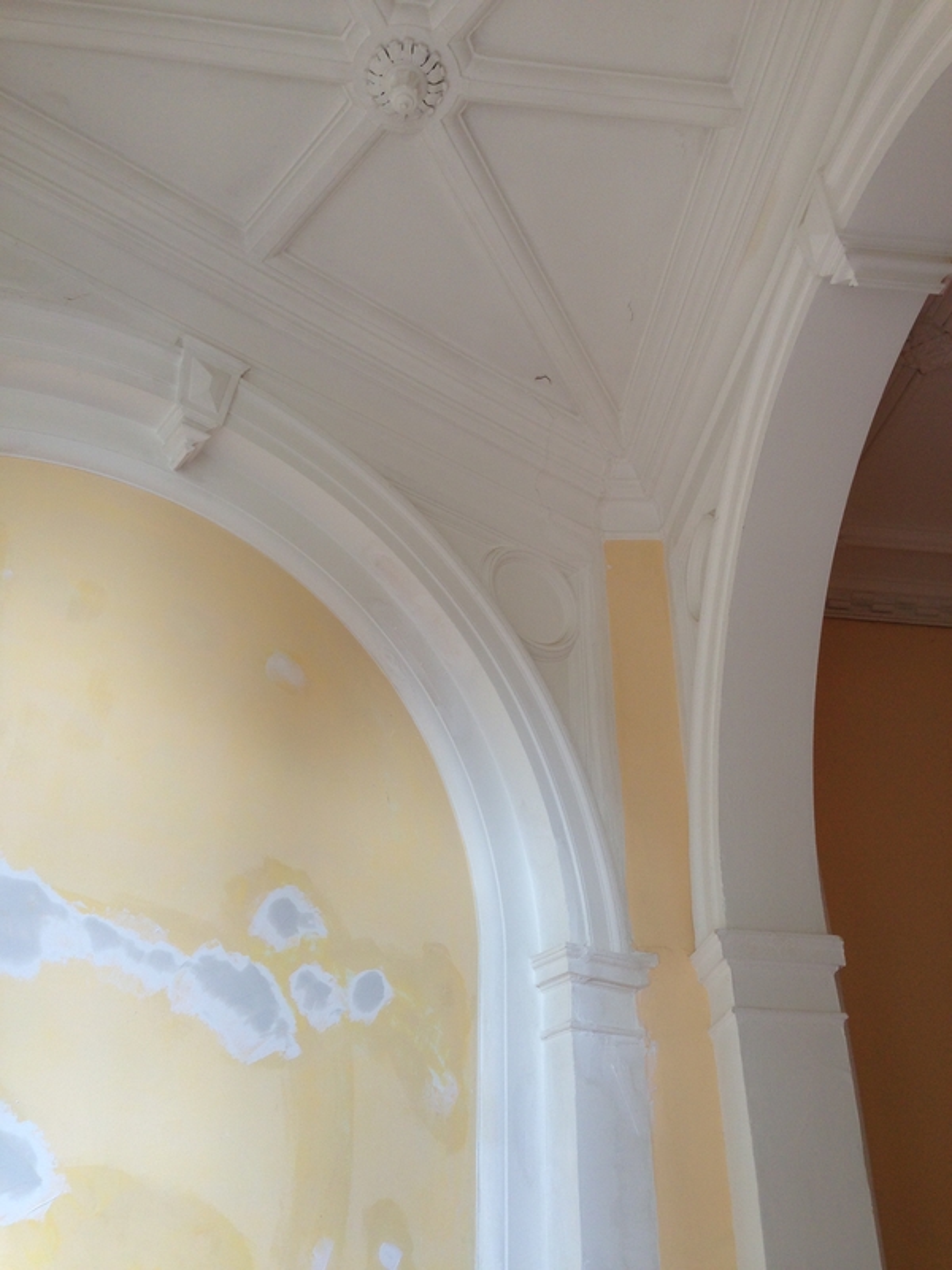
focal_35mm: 33
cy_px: 635
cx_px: 476
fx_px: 1210
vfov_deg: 55.4
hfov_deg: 42.9
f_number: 2.4
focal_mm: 4.12
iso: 50
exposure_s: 1/40
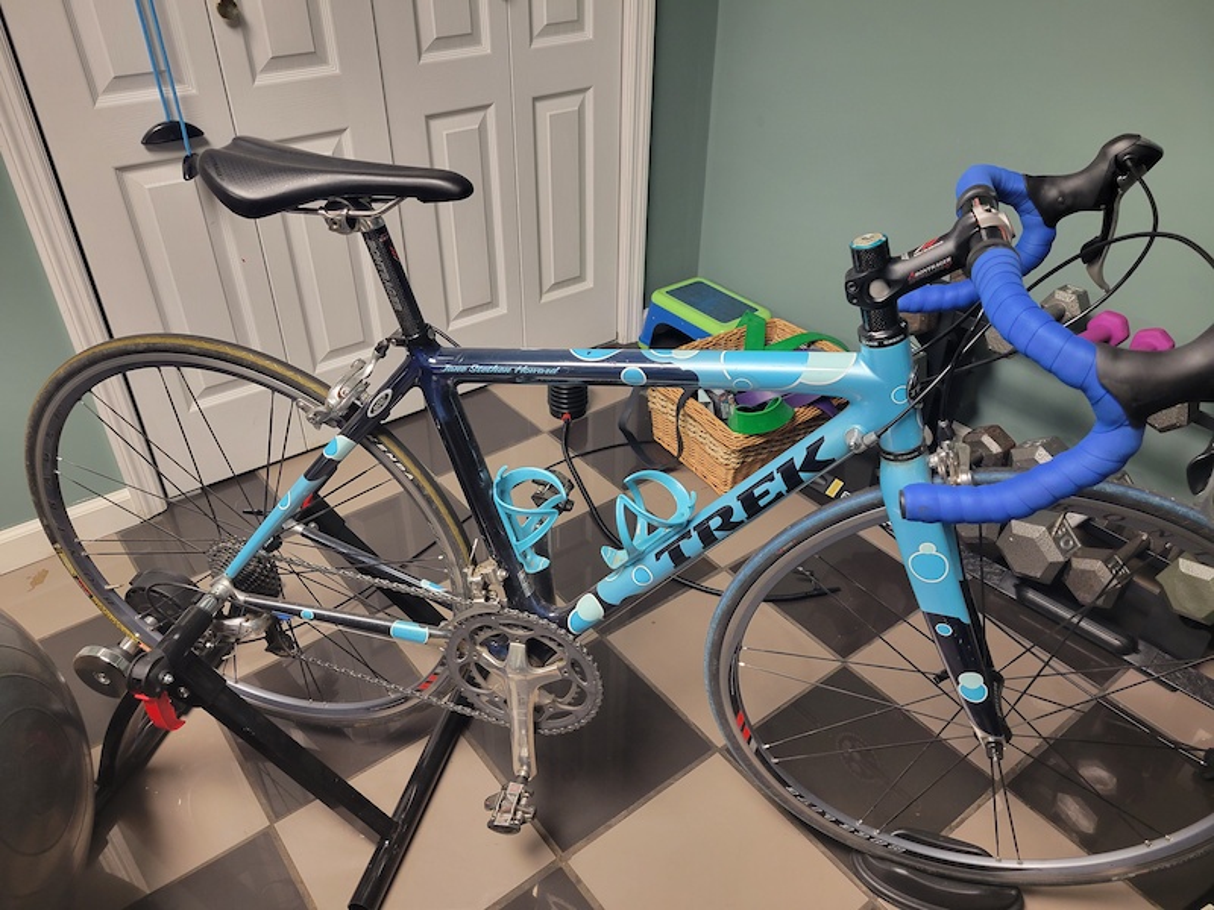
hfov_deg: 67.3
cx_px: 607
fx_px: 912
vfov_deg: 53.1
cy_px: 455
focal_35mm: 26
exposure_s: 1/40
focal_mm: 5.4
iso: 160
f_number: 1.8
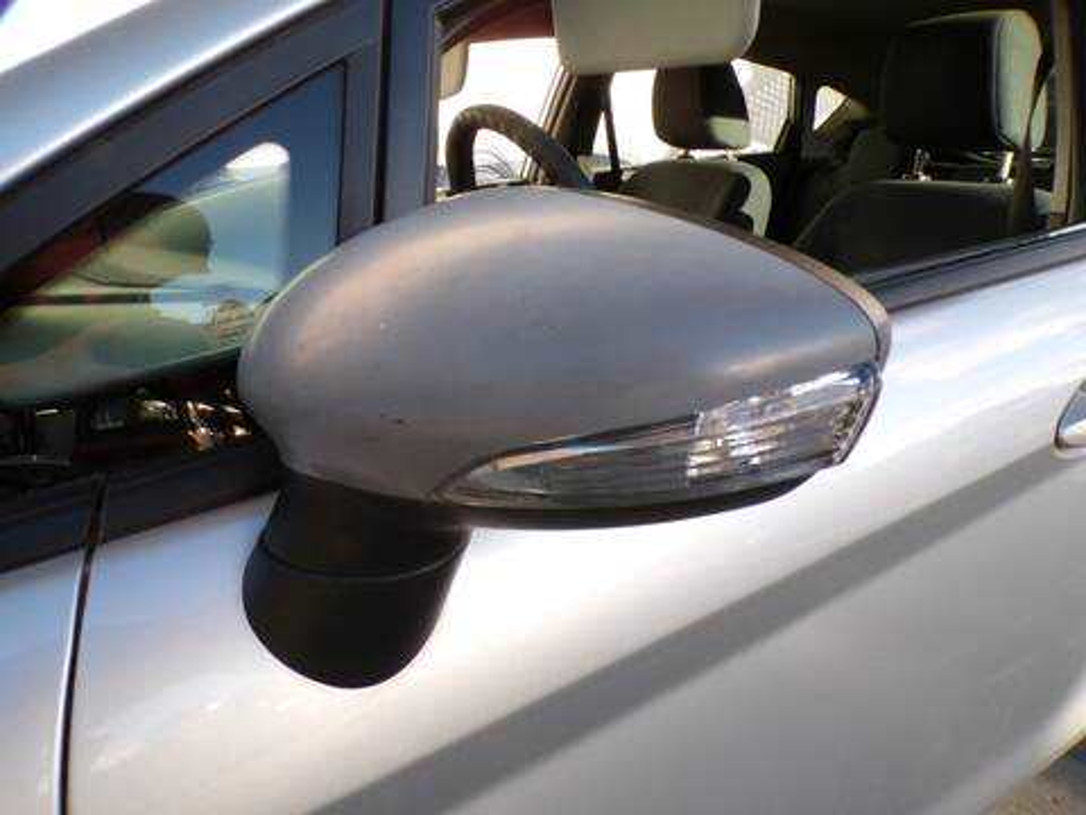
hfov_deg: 71.6
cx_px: 543
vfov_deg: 56.8
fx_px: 753
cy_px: 408
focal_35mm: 24
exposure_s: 1/85
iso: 100
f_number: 5.8
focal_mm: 4.3
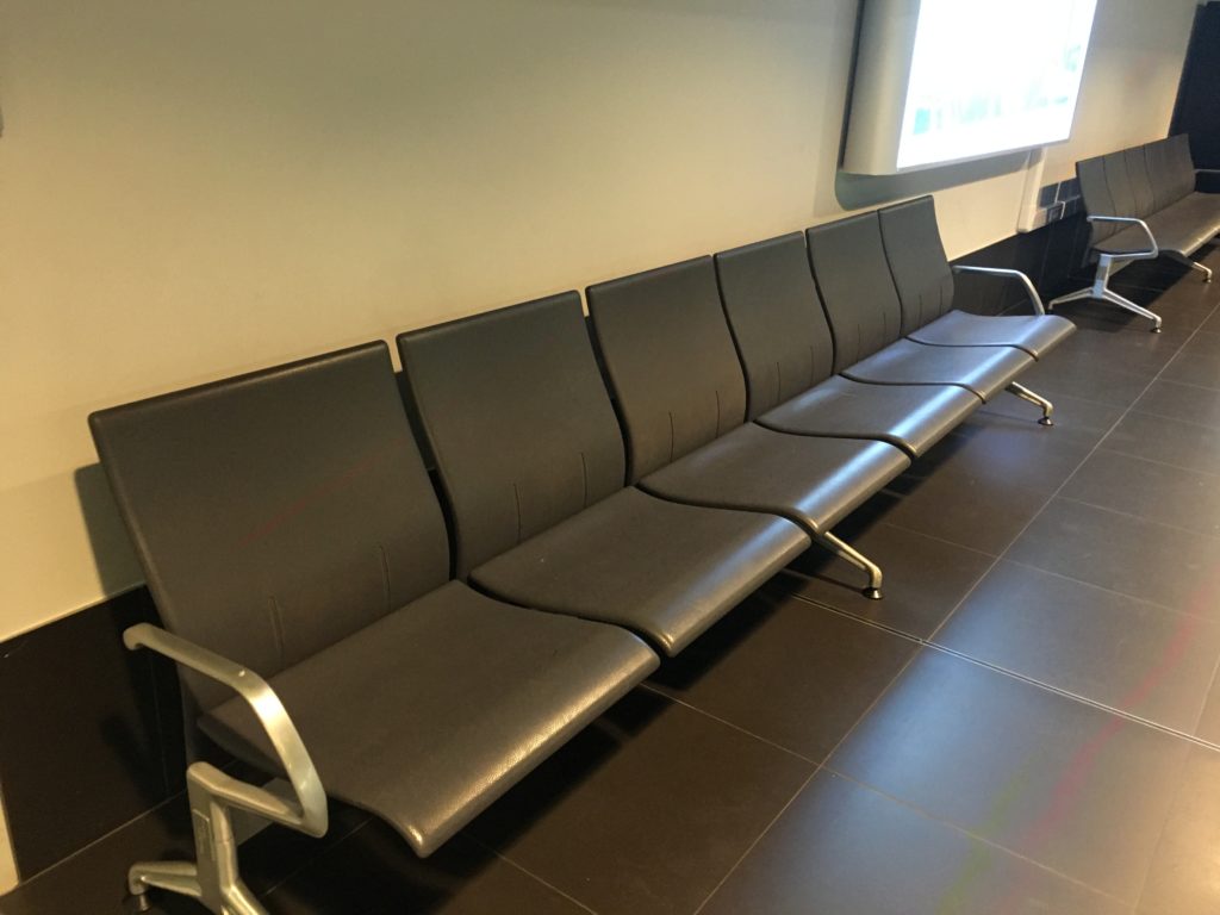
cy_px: 458
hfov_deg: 61.7
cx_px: 610
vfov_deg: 48.2
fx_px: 1022
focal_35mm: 29
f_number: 2.2
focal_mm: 4.15
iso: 100
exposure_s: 1/4
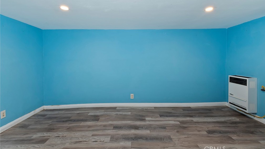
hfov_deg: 99.4
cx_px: 135
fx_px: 112
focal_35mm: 16
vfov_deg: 66.7
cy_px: 63
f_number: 8
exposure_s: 1/30
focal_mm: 10
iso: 400
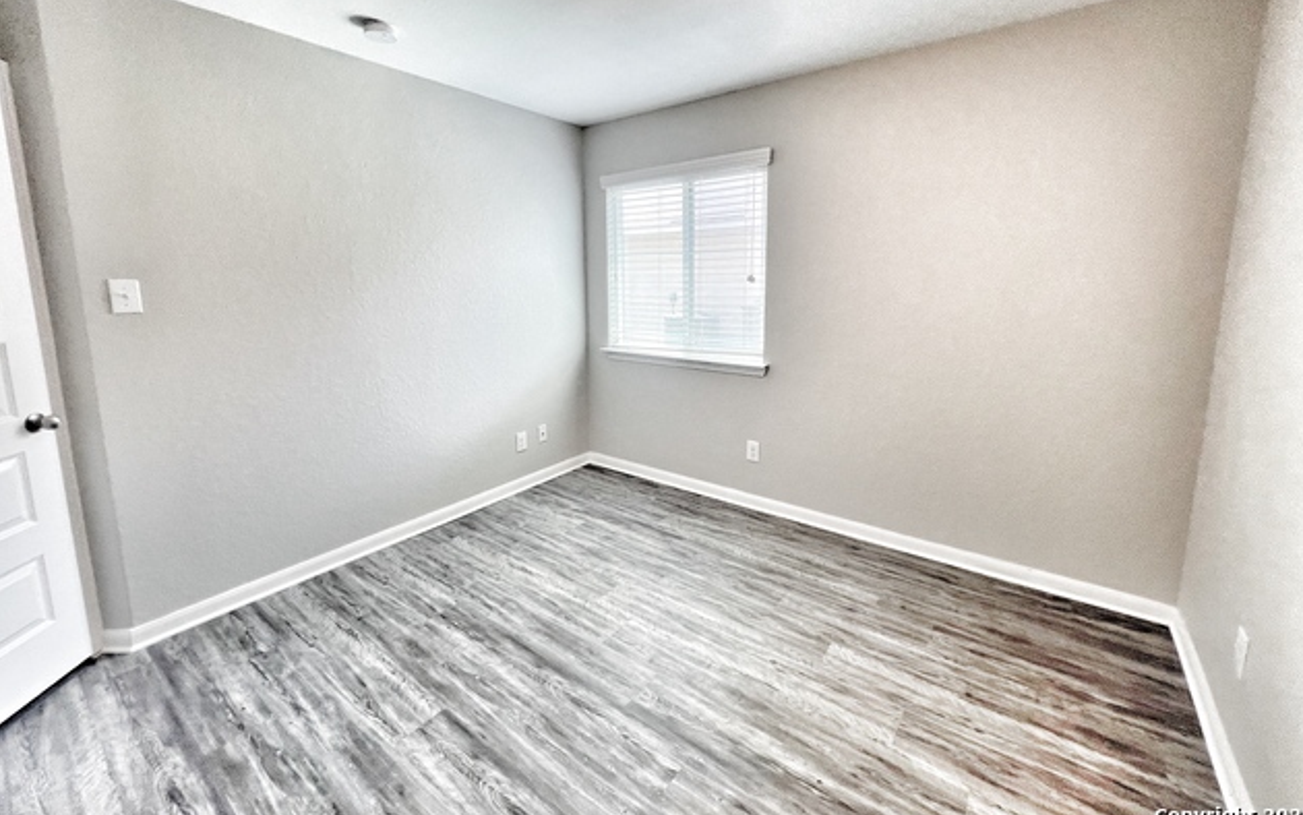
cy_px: 356
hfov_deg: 105.3
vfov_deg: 78.3
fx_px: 497
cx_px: 658
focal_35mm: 14
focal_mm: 1.57
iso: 80
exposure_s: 1/120
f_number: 1.8
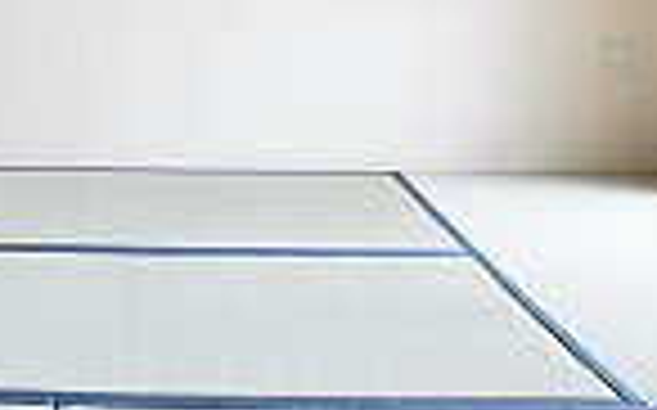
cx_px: 119
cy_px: -97
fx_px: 1252
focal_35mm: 70
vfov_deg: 17.6
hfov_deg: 28.7
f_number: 3.5
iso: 2000
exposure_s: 1/160
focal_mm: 16
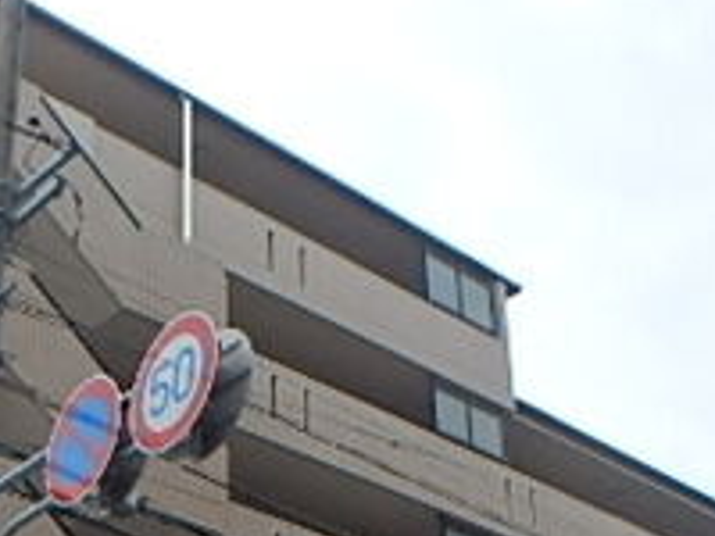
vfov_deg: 21.6
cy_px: 640
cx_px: 265
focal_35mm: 63
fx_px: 1301
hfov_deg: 30.6
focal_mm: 3.7
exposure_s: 1/800
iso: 125
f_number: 3.5
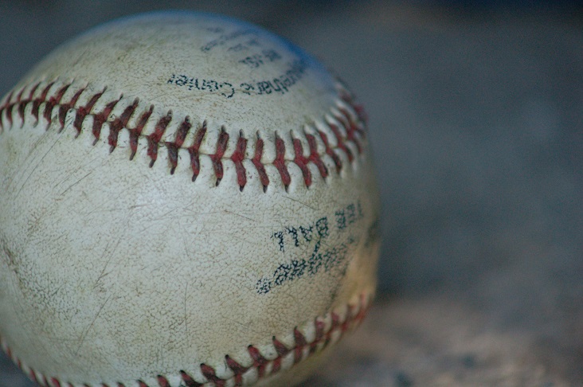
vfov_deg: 4.4
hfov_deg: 6.5
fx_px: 5094
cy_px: 194
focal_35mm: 315
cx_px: 292
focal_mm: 210
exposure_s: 1/400
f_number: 4
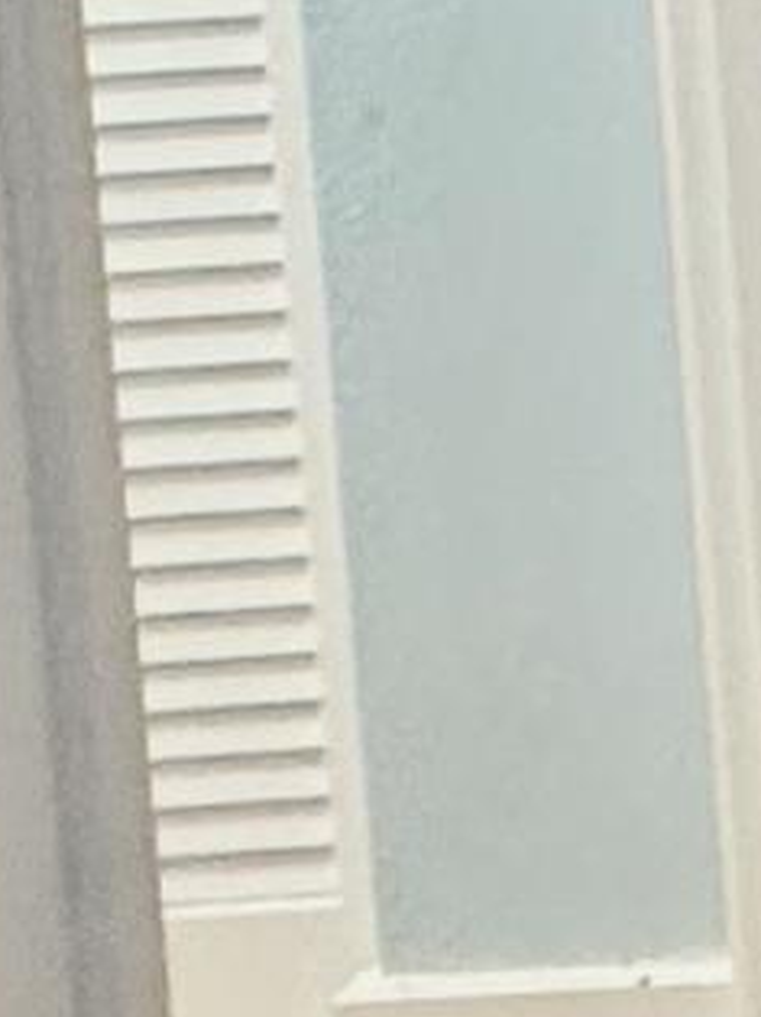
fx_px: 4021
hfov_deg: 8.5
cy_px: -894
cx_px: 2493
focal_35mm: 137
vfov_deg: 12.9
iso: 320
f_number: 2.2
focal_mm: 2.22
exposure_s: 1/60
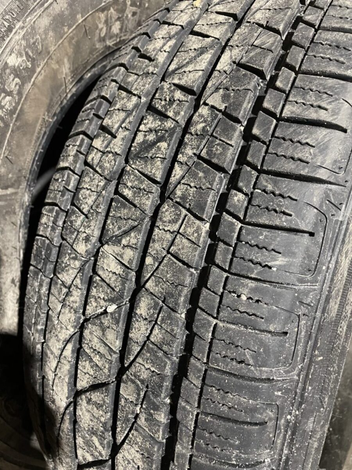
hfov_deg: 53.1
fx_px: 353
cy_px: 235
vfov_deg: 67.3
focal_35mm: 26
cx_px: 176
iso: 500
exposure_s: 1/40
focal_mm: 4.2
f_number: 1.6
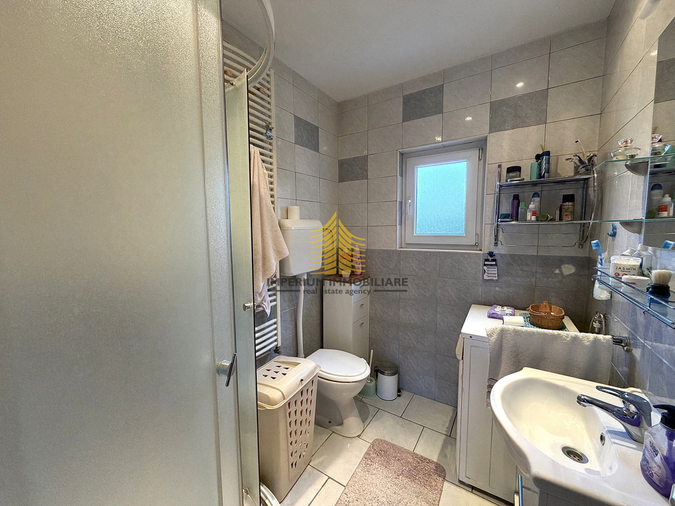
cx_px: 338
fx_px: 273
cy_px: 253
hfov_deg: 102.1
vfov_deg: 85.7
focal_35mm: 14
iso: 160
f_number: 2.2
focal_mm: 2.22
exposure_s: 1/50
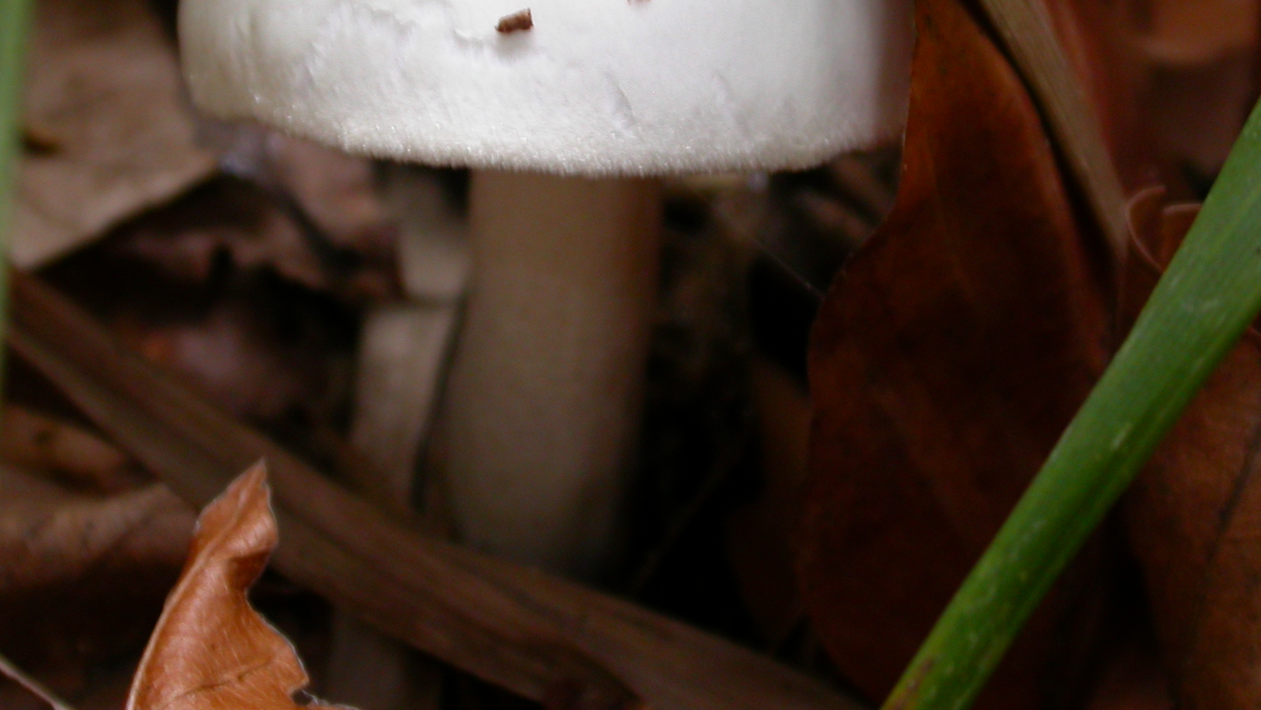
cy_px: 188
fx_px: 3812
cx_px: 548
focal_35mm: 114
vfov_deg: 10.6
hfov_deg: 18.8
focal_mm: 16.2
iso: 100
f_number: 3.5
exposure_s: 1/25.2
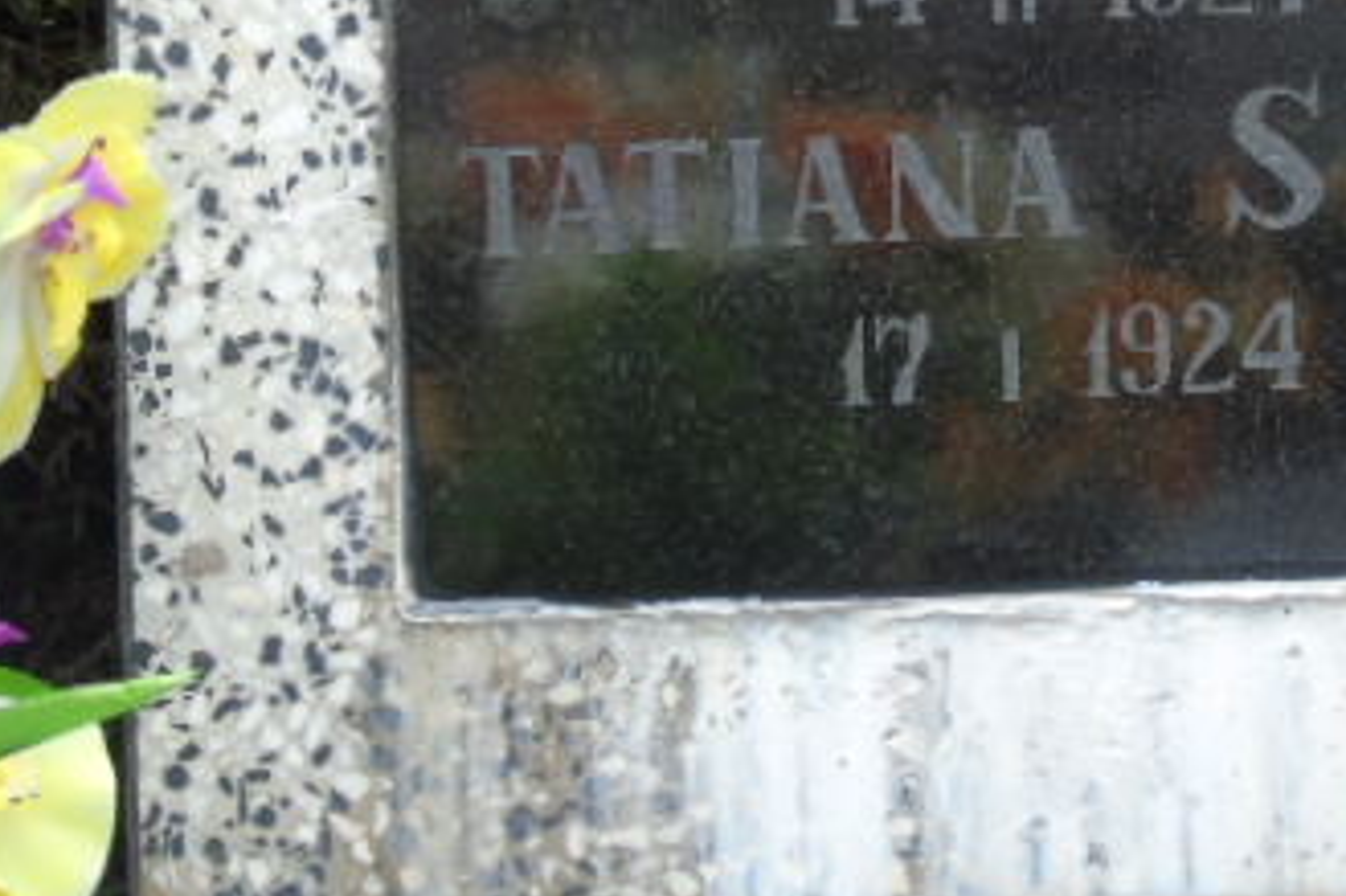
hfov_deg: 6.3
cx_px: 1285
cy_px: -8
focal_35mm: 328
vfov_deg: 4.2
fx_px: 12257
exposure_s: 1/125
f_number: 4.9
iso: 200
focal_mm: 29
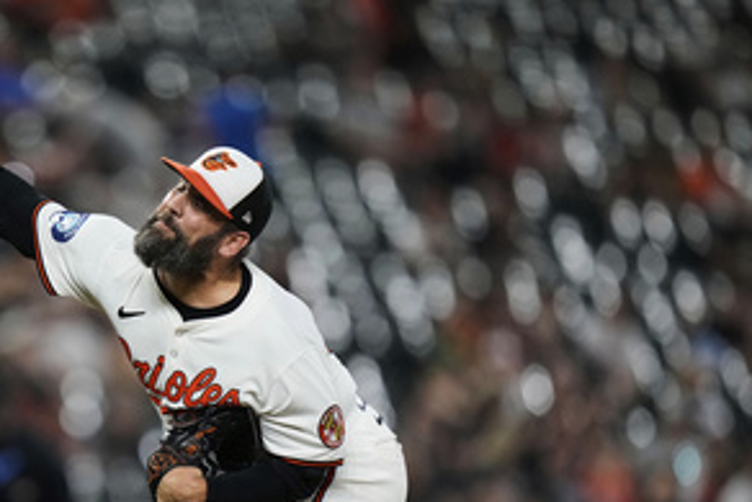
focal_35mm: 701
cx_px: 134
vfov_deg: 2.0
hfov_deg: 2.9
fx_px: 14650
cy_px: 411
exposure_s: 1/3200
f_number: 2.8
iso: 3200
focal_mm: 400
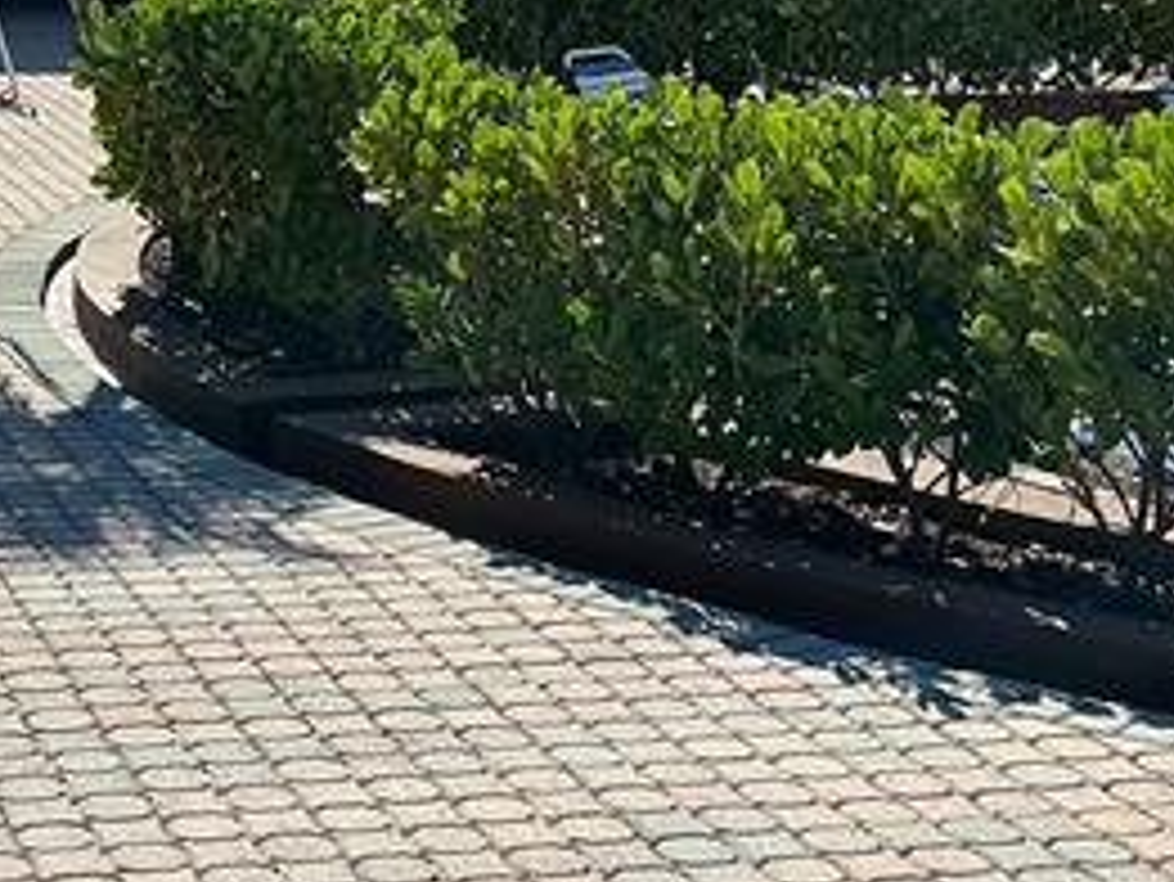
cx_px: 198
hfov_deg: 21.7
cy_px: -22
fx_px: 3020
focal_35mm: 89
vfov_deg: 16.2
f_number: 1.8
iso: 25
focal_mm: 3
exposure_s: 1/2667
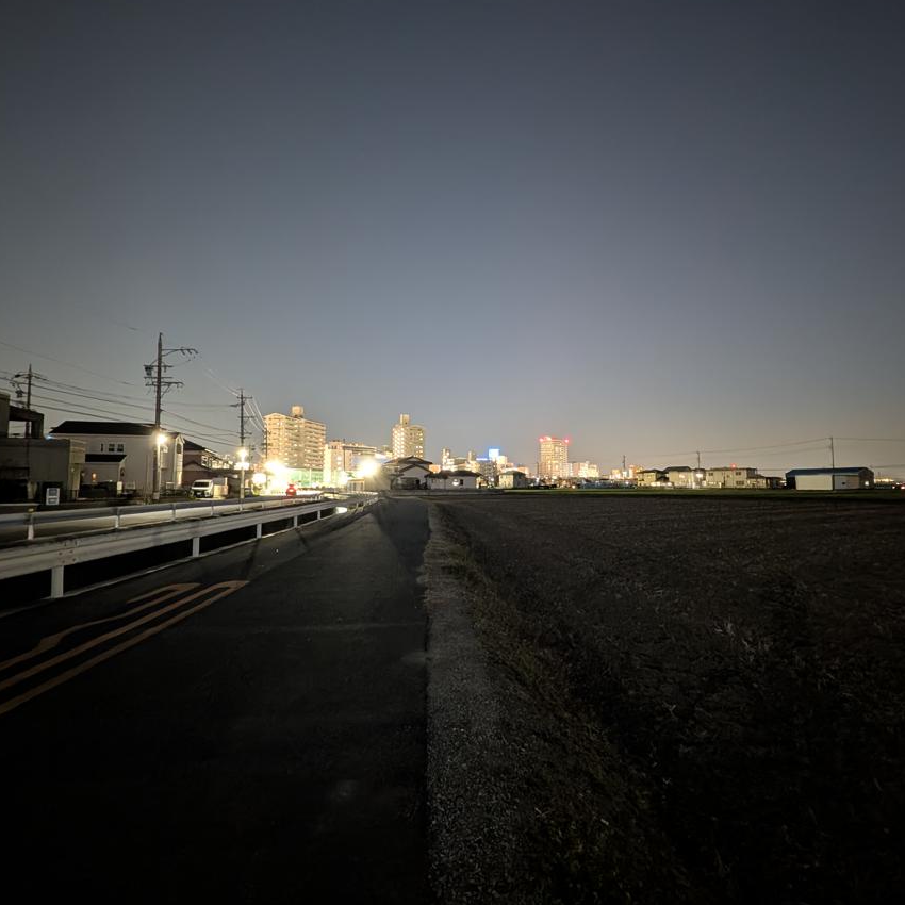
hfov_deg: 90.9
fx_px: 444
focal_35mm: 15
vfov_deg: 91.1
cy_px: 450
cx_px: 492
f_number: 1.7
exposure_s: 1/9.98
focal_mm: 2.02
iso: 1971
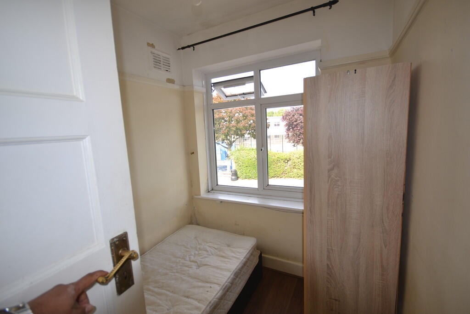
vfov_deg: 77.3
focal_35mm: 15
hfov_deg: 100.4
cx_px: 235
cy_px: 157
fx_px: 196
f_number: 4
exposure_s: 1/125
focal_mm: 10
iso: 140
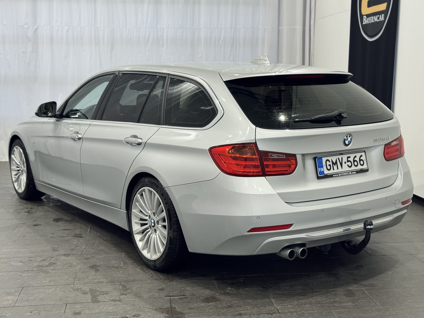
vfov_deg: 30.3
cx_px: 212
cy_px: 159
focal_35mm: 48
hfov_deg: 39.7
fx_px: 588
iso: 64
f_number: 1.78
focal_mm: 6.76
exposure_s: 1/100
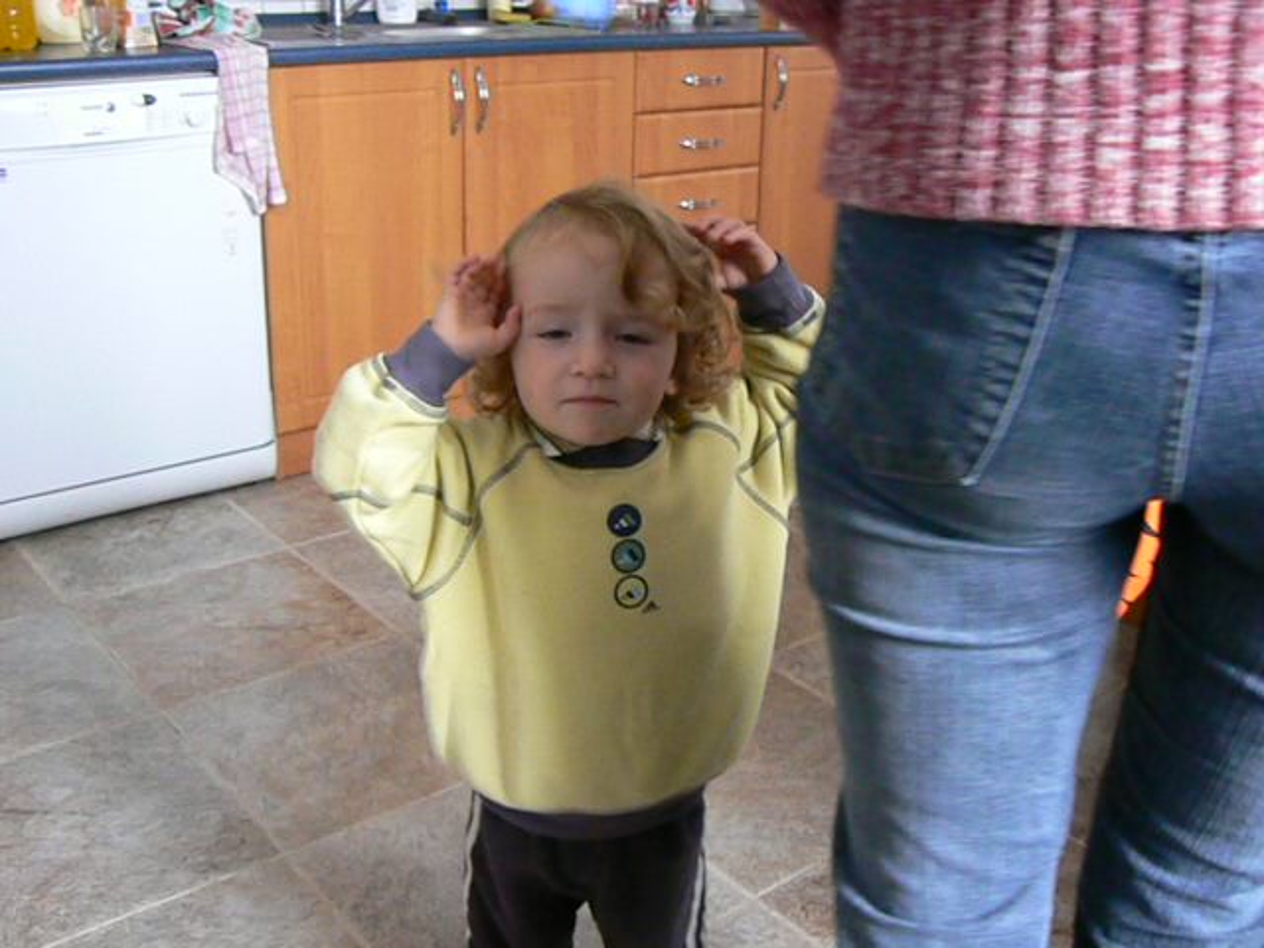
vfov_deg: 39.7
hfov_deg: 51.4
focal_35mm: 36
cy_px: 474
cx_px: 632
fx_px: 1315
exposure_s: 1/30
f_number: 2.8
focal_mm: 6
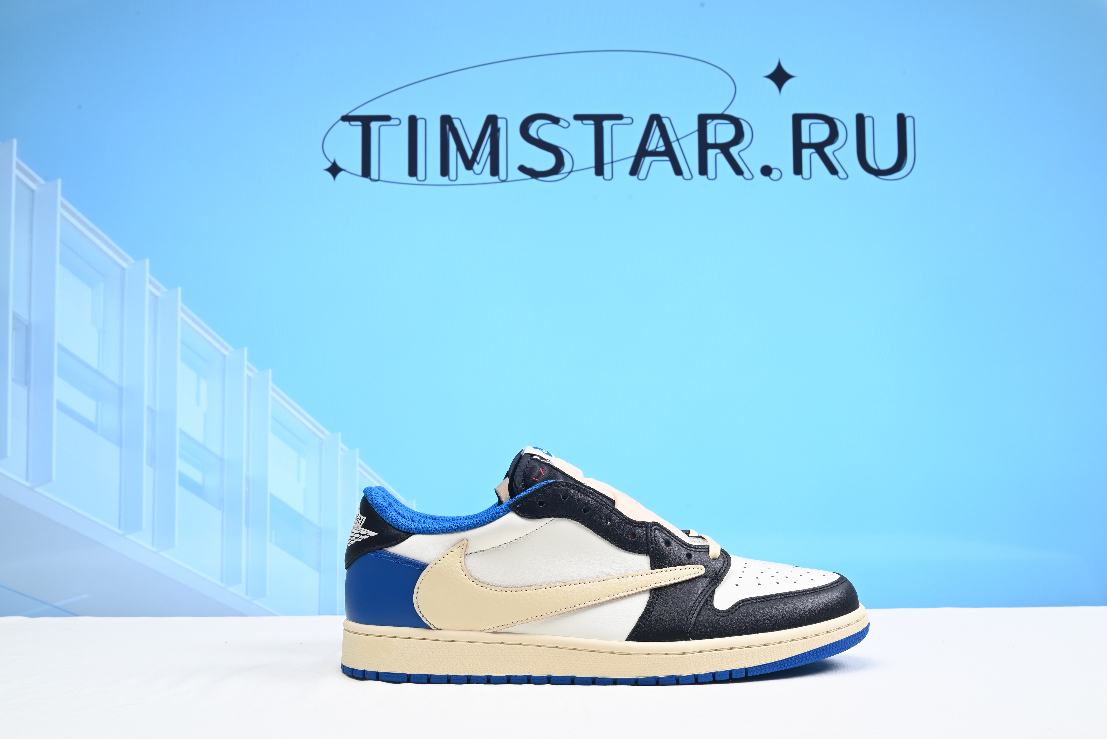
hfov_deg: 47.4
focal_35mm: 41
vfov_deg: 32.7
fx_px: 1261
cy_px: 370
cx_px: 554
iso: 100
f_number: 16
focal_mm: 41
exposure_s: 1/2
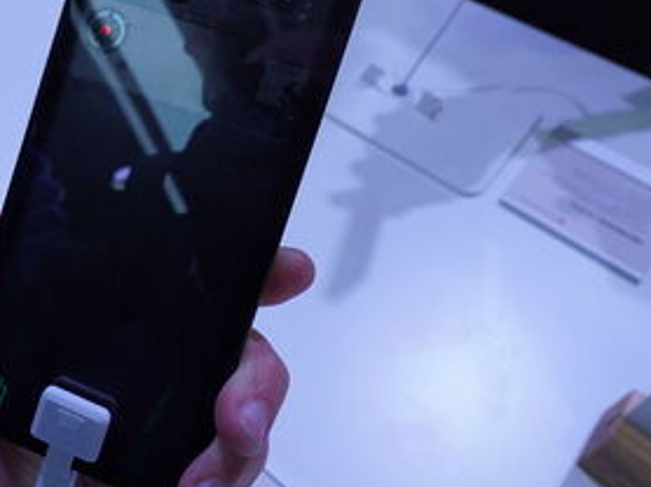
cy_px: 149
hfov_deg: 49.5
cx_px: 131
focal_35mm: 35
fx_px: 659
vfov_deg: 39.9
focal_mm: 11
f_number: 5
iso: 200
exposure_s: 1/160
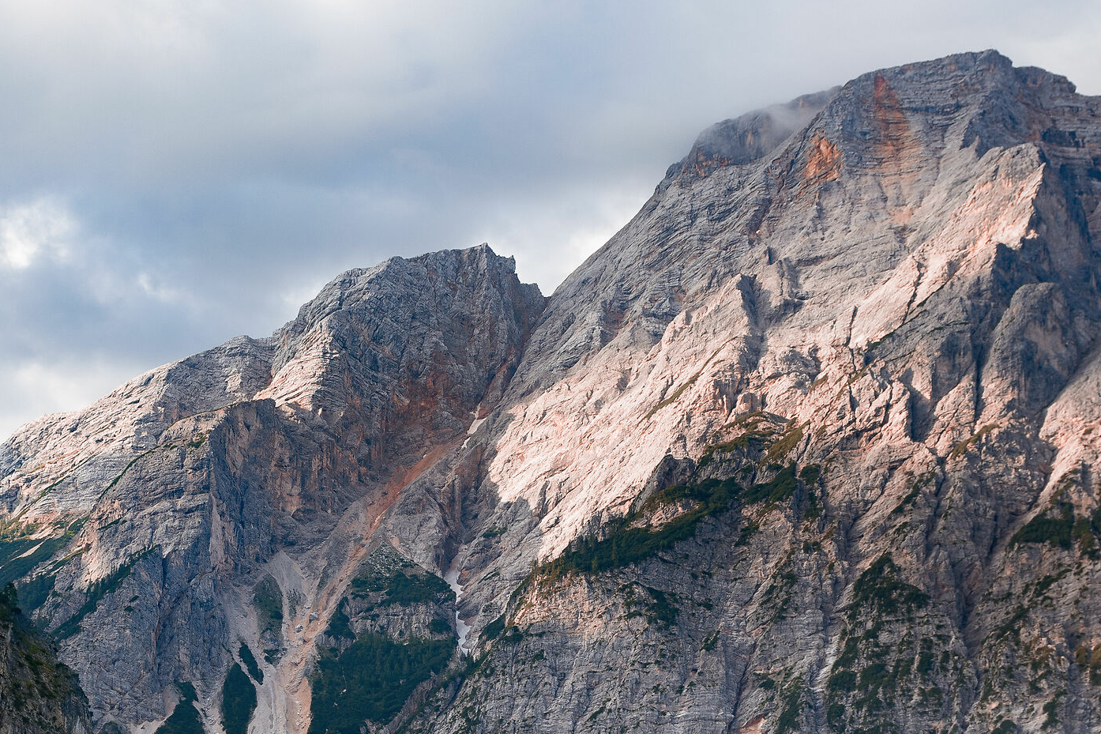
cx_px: 333
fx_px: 1896
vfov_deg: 21.6
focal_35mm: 62
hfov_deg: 32.0
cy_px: 603
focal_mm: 24
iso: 200
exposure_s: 1/160
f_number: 5.6
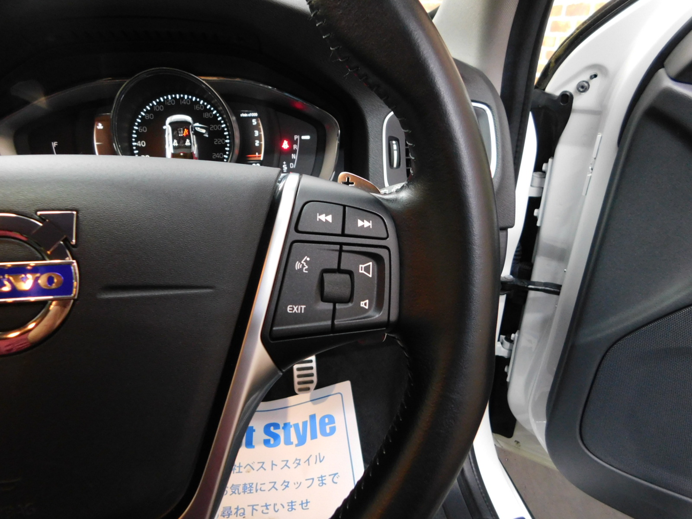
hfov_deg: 73.9
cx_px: 346
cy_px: 260
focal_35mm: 23
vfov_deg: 58.9
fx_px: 460
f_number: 3
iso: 400
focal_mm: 4
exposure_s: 1/10
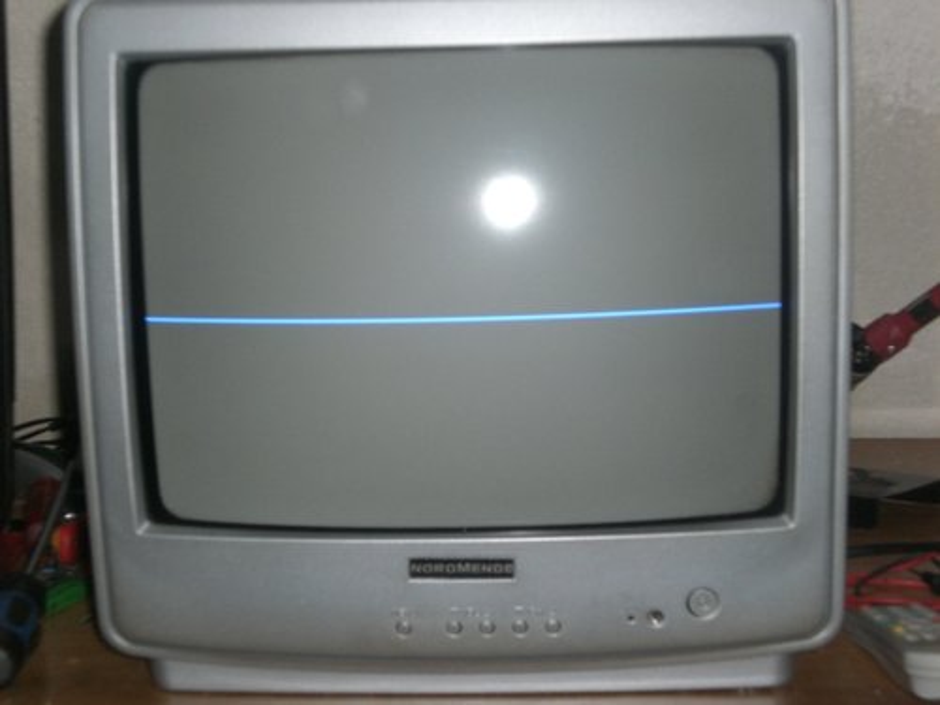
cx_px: 470
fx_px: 2362
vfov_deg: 17.0
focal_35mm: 87
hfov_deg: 22.5
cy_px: 352
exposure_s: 1/60
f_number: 5
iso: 200
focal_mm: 14.49
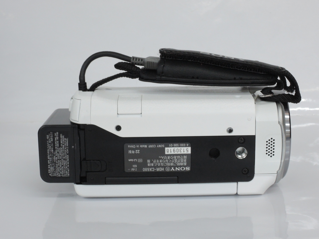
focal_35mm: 67
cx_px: 160
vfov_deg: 21.9
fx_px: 617
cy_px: 120
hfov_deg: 29.0
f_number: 8
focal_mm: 14.3
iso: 800
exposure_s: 1/30
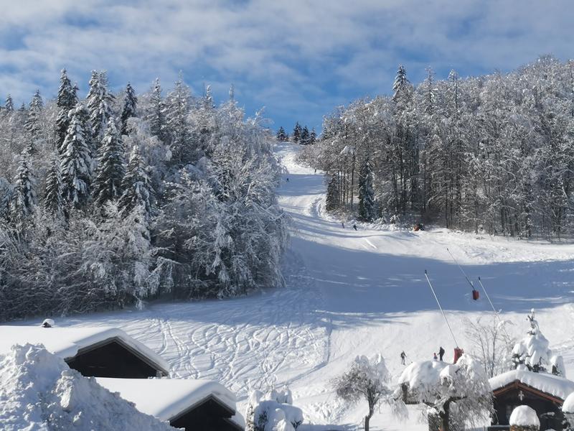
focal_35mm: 75
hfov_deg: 26.0
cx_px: 287
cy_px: 216
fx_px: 1244
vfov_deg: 19.6
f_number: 1.8
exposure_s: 1/5000
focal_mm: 5.58
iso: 50
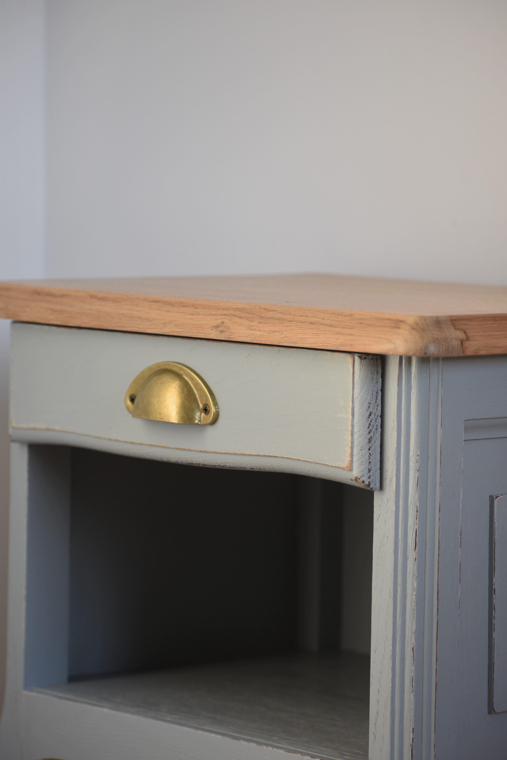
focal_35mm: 158
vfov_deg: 13.0
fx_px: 3327
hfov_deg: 8.7
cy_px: 380
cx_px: 254
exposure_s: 1/250
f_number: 4.8
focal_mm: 105
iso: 450
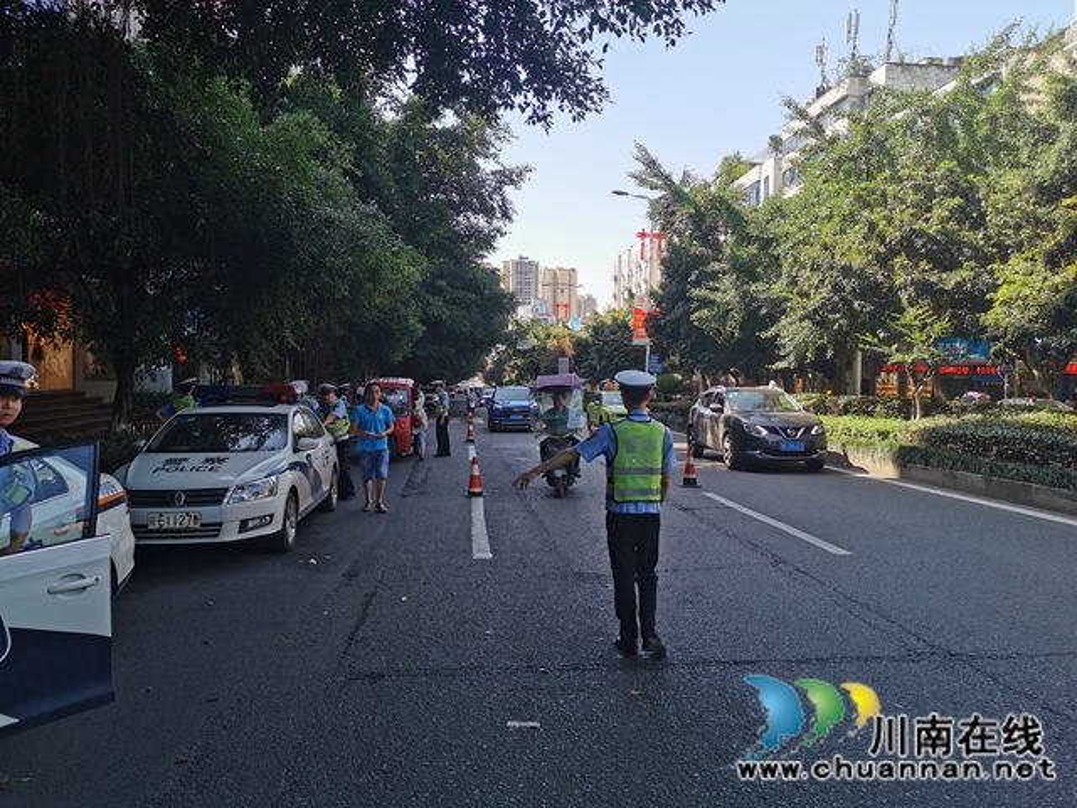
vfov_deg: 51.4
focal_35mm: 27
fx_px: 840
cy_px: 404
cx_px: 538
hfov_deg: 65.3
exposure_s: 1/808
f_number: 1.8
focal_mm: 5.58
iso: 50
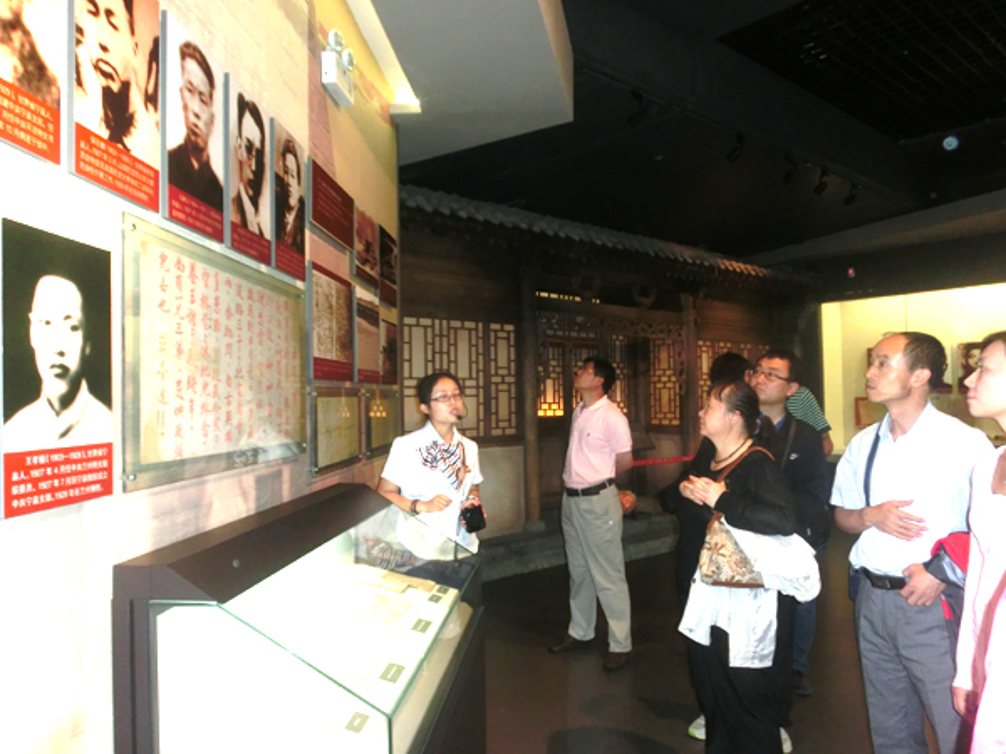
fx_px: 727
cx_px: 503
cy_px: 377
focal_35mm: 25
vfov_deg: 54.9
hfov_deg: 69.4
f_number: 3.3
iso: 400
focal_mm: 4.4
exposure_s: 1/30
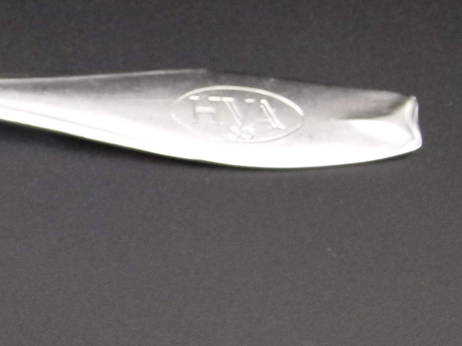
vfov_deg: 13.1
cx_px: -103
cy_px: 84
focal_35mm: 113
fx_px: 1508
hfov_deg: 16.6
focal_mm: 7.7
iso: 200
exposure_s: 1/60
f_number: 3.2
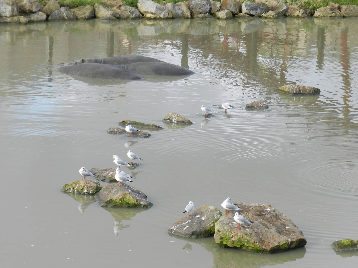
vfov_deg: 10.2
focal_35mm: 145
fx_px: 1500
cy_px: 134
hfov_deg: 13.6
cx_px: 179
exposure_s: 1/250
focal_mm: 25.7
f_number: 5.1
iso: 160
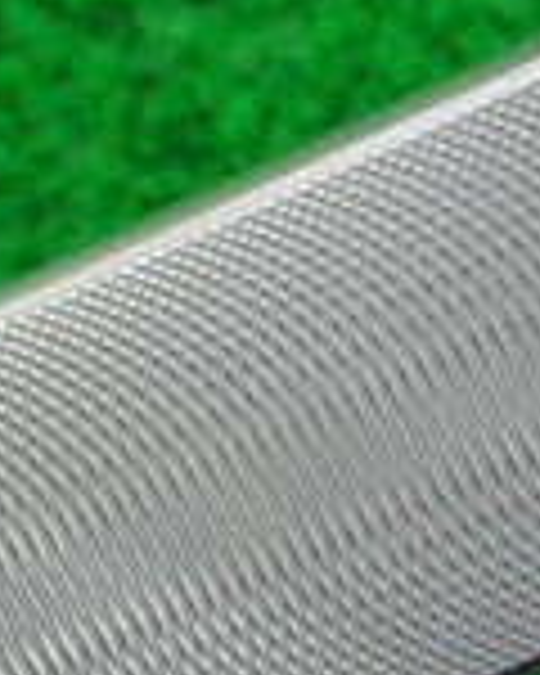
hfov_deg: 10.0
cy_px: 279
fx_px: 3077
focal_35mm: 154
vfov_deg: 12.5
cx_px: 432
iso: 400
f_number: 3.6
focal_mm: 6.42
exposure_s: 1/30
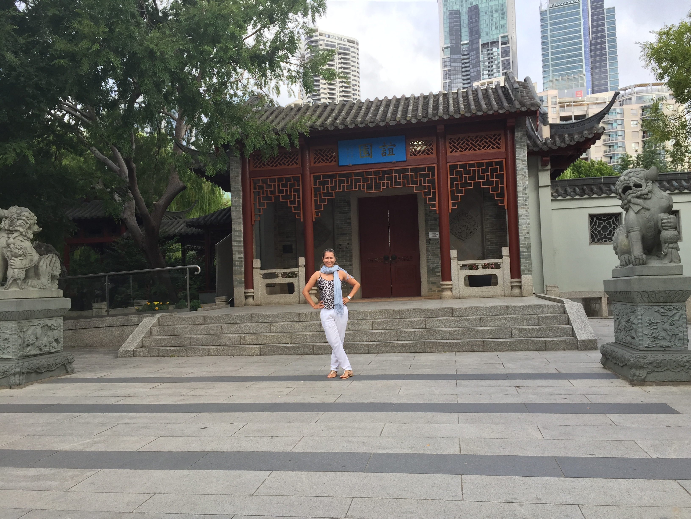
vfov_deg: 48.2
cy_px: 260
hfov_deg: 61.7
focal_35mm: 29
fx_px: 579
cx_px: 346
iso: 32
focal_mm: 4.15
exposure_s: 1/202
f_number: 2.2
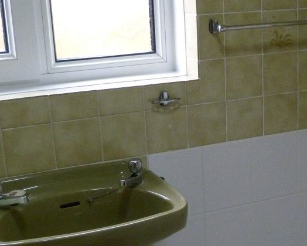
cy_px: 149
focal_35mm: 67
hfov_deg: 27.7
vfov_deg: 22.8
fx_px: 609
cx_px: 243
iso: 250
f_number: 2.8
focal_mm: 4.5
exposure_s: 1/60
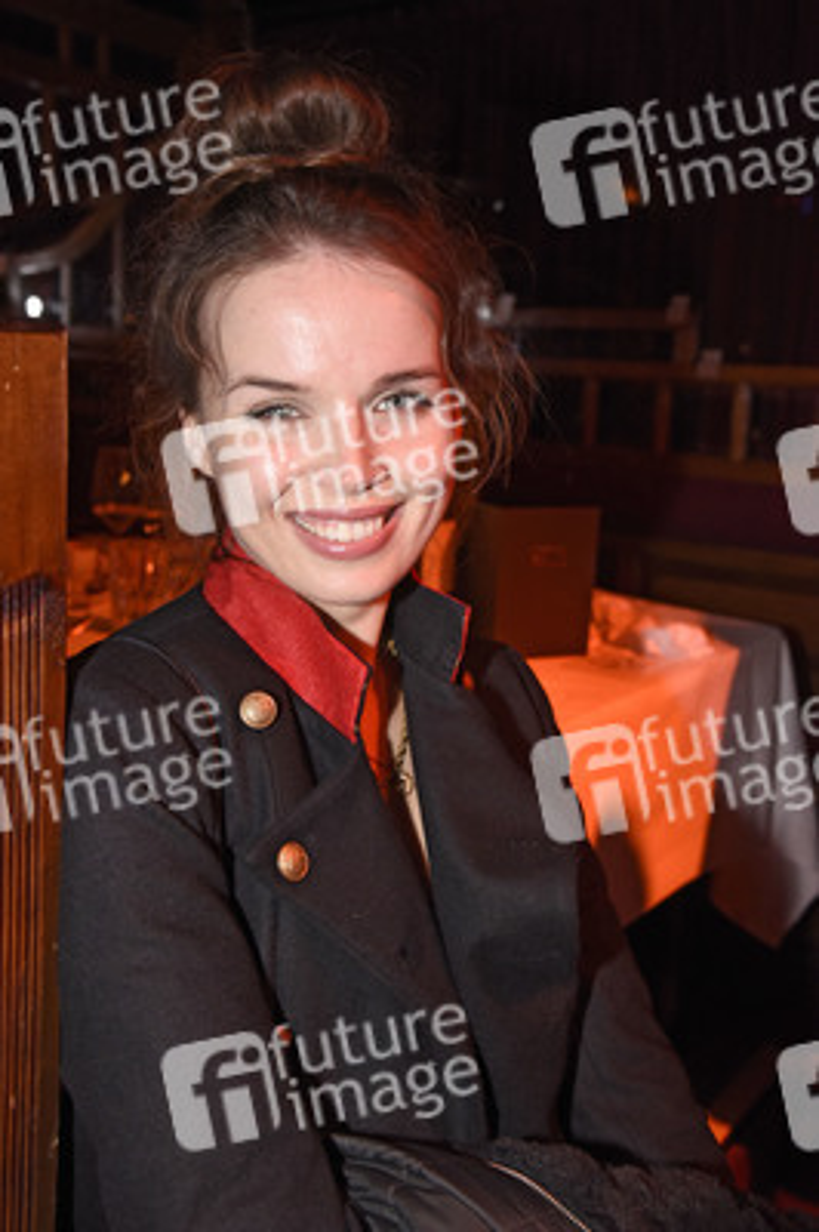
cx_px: 410
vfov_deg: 48.5
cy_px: 616
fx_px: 1367
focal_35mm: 40
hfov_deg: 33.3
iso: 2500
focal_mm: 40
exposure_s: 1/60
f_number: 6.3
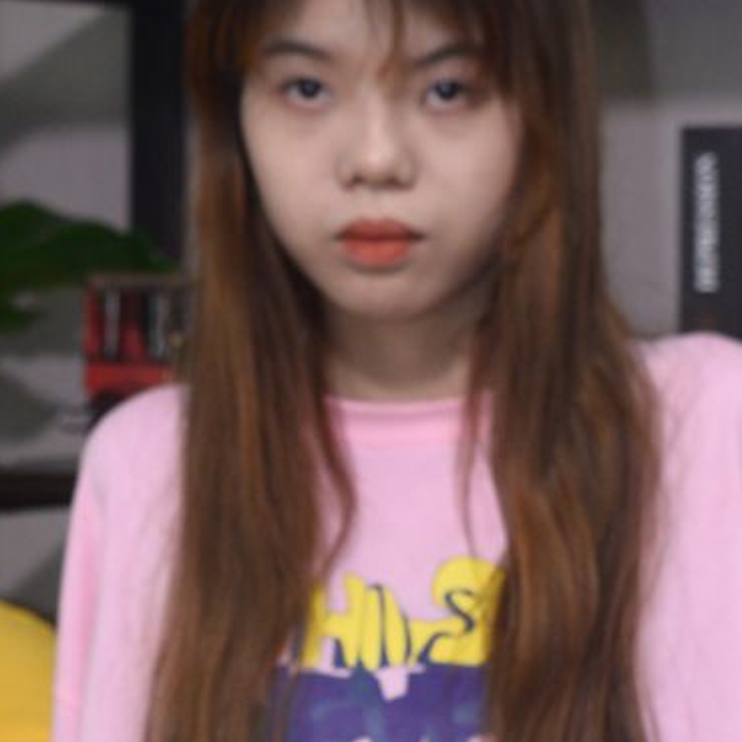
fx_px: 3807
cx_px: 125
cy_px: 727
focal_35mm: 157
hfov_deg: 11.1
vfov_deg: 11.0
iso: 500
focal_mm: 35
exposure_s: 1/125
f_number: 5
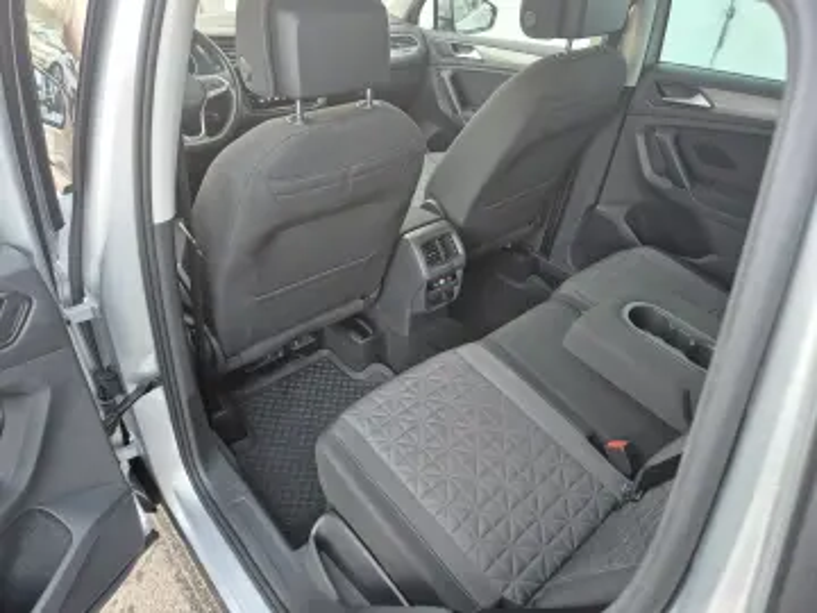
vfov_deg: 58.9
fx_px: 543
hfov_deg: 73.9
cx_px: 408
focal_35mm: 23
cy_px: 306
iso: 640
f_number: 1.8
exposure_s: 1/100
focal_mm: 5.4
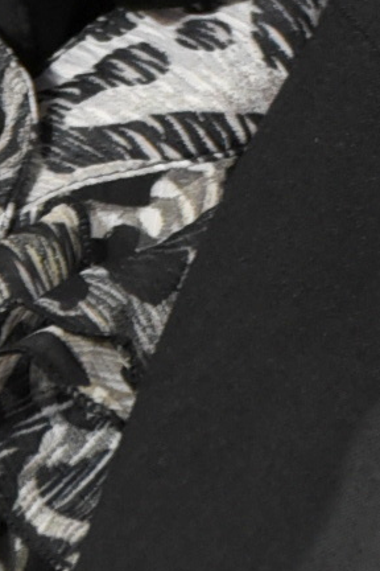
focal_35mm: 850
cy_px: -373
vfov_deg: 2.4
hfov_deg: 1.6
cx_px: 46
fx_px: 13457
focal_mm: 122
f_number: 5.6
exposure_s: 1/125
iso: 3200
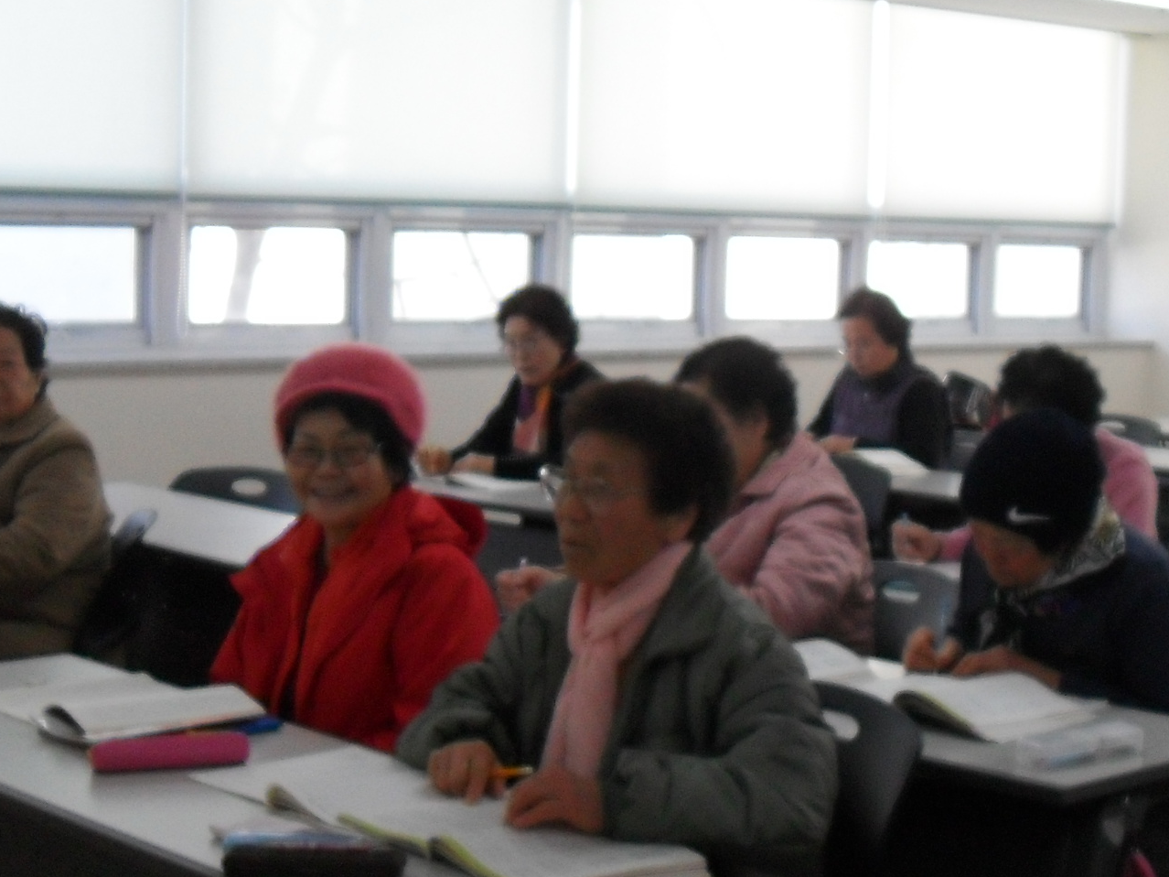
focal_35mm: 71
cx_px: 853
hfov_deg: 27.1
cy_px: 481
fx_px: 2397
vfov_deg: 20.7
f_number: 2.8
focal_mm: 6.2
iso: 200
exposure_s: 1/125
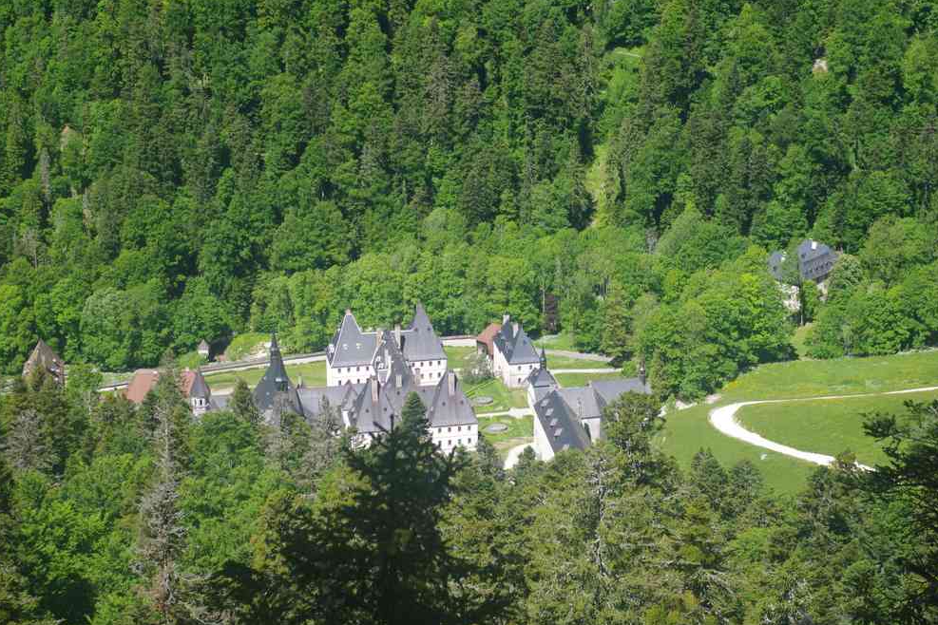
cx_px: 466
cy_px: 312
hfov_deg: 24.3
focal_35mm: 84
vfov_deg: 16.4
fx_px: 2176
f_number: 9
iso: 200
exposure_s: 1/100
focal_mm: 55
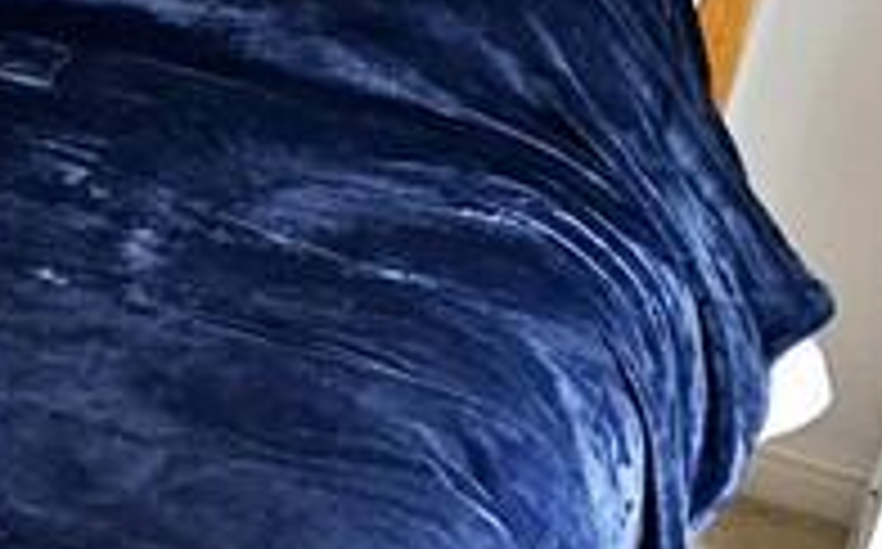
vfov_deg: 17.9
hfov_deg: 19.6
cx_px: -778
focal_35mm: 72
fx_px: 1729
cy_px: 99
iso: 200
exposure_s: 1/50
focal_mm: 2.2
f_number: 2.2
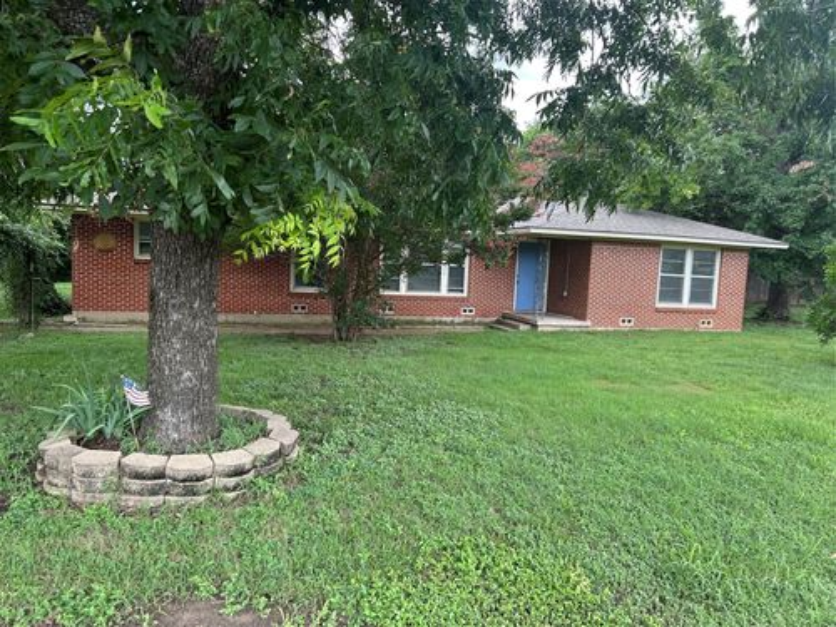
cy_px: 314
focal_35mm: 26
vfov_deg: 53.1
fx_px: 628
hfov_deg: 67.3
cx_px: 418
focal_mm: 5.7
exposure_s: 1/366
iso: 50
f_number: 1.5
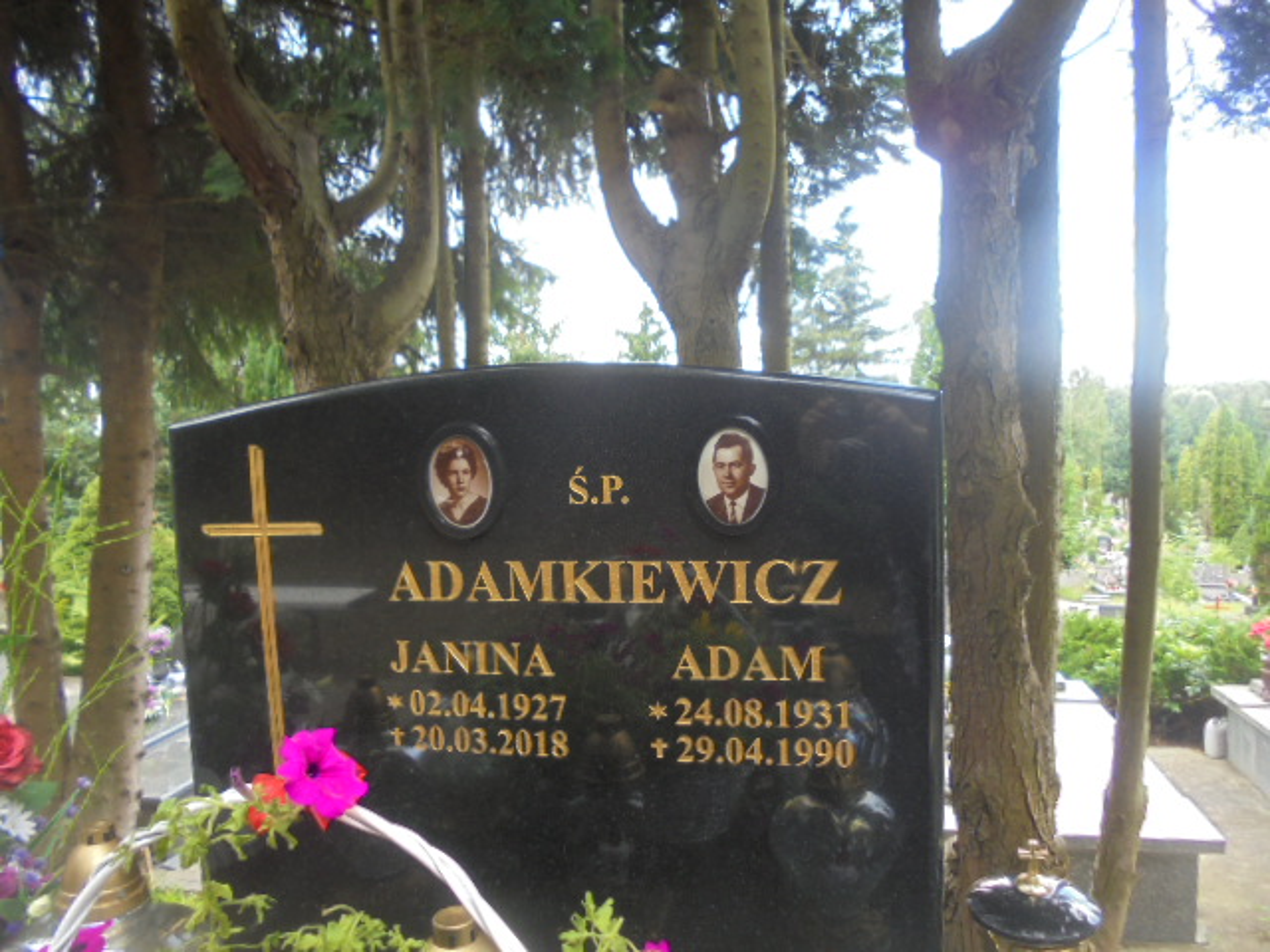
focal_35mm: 26
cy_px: 476
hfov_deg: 67.3
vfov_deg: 53.1
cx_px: 635
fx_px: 954
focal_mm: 4.6
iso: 100
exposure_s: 1/50
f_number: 3.5
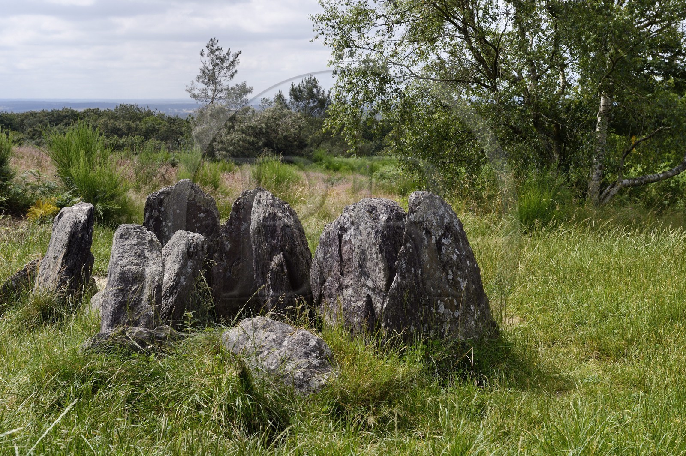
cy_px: 228
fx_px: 1047
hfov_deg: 36.3
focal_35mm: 55
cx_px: 343
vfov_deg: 24.6
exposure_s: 1/250
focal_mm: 55
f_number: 10
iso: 200
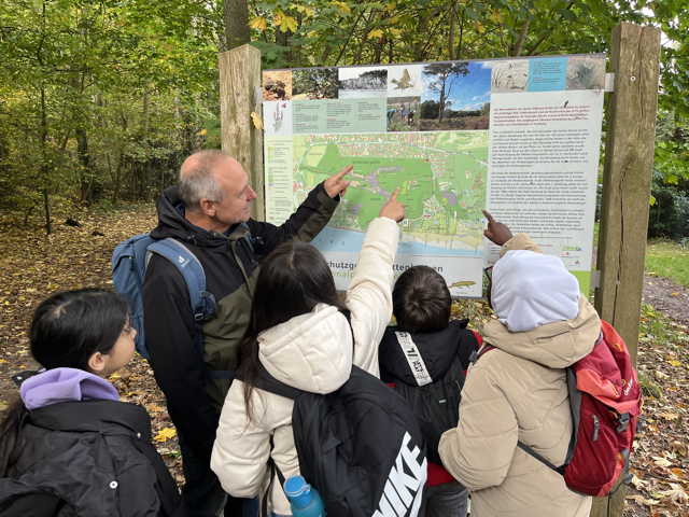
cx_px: 344
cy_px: 258
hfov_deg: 67.3
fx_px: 518
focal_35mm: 26
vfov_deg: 53.1
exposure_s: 1/121
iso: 100
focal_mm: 5.1
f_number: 1.6
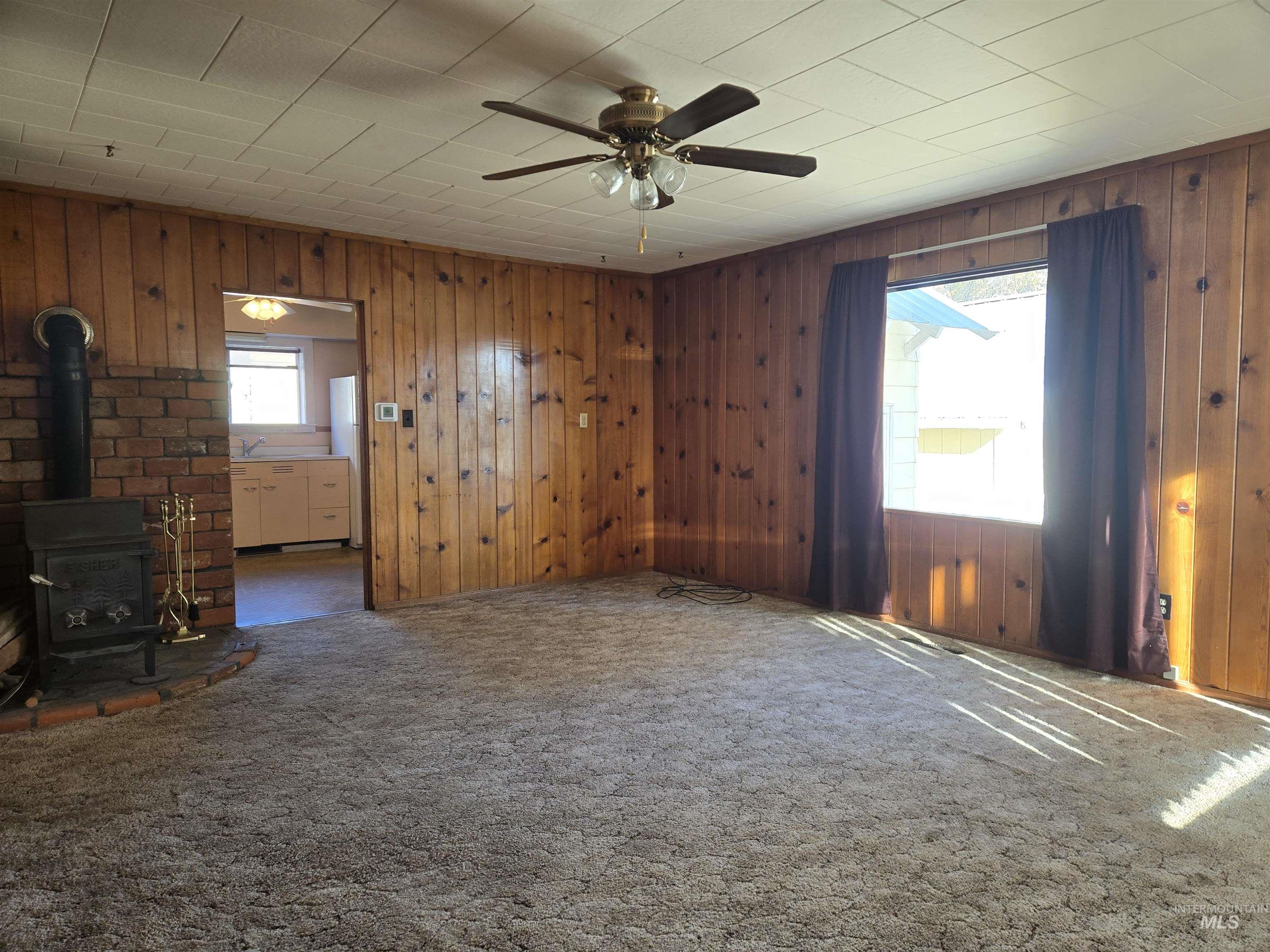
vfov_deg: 58.9
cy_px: 476
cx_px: 635
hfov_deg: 73.9
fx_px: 844
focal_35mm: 23
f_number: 1.8
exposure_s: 1/120
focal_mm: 5.4
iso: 100
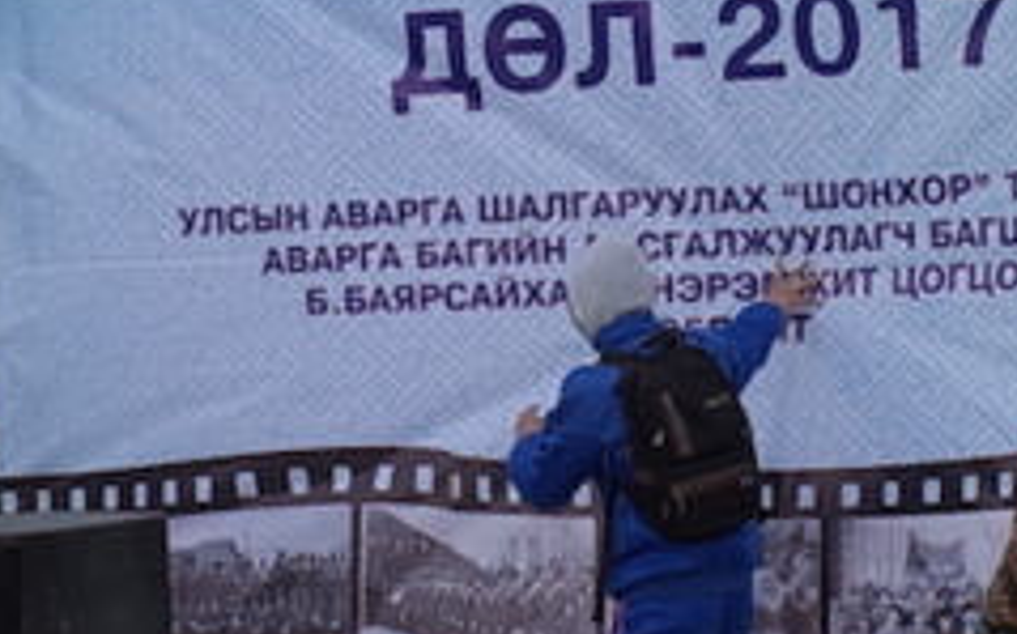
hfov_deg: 10.2
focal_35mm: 205
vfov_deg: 6.4
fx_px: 5678
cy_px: -109
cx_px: 362
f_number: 4
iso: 160
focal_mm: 18.3
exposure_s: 1/640
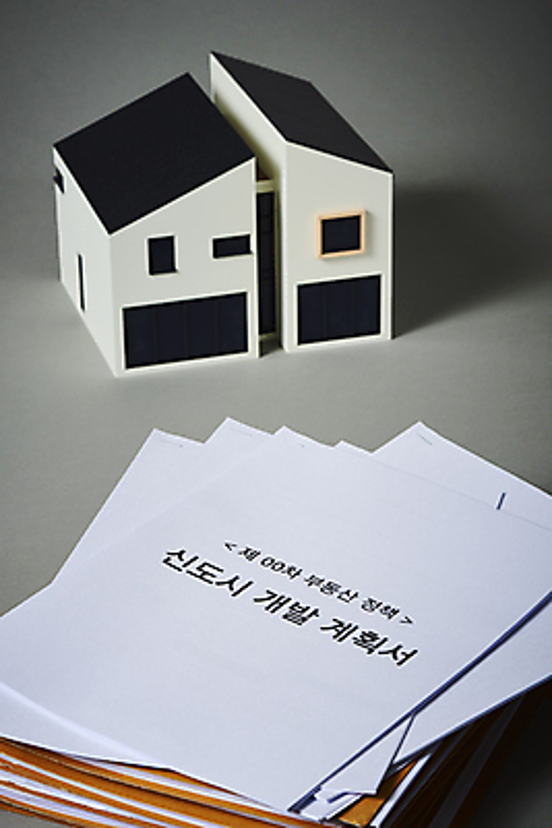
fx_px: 2413
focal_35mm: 105
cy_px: 414
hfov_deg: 13.1
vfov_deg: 19.4
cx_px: 276
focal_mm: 105
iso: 100
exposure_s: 1/125
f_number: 18
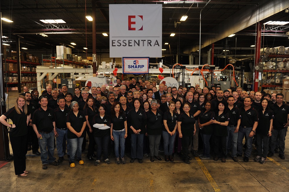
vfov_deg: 53.1
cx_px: 144
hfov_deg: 73.8
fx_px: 193
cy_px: 96
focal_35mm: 24
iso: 800
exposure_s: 1/60
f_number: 4
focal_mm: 24
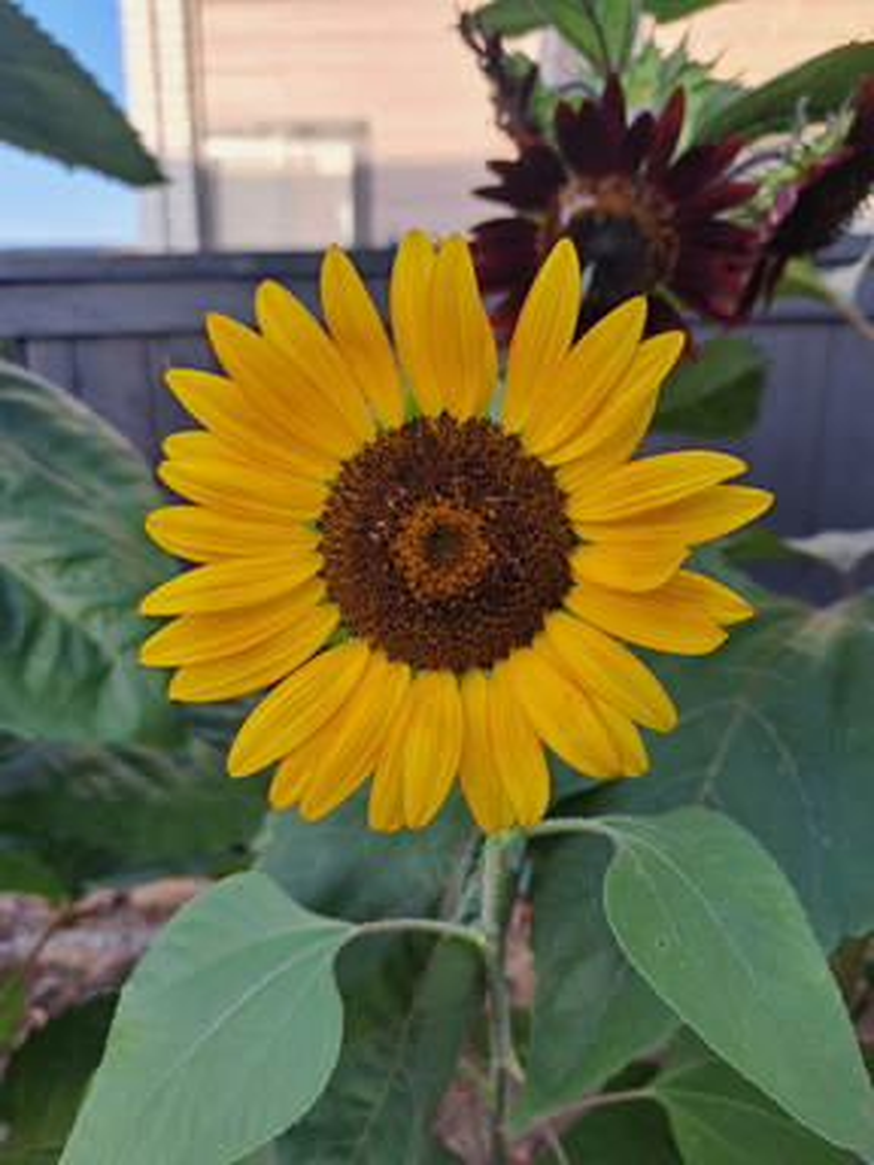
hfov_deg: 56.8
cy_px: 582
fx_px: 808
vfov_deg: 71.6
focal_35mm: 24
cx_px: 437
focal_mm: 5.23
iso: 50
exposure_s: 1/138
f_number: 1.8
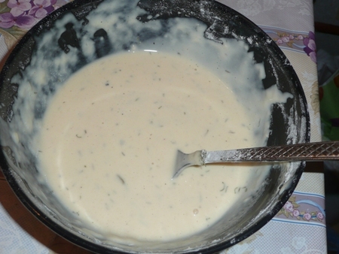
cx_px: 170
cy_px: 127
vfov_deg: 30.3
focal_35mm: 48
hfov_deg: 39.6
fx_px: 470
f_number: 4.2
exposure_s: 1/30
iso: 100
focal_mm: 7.8
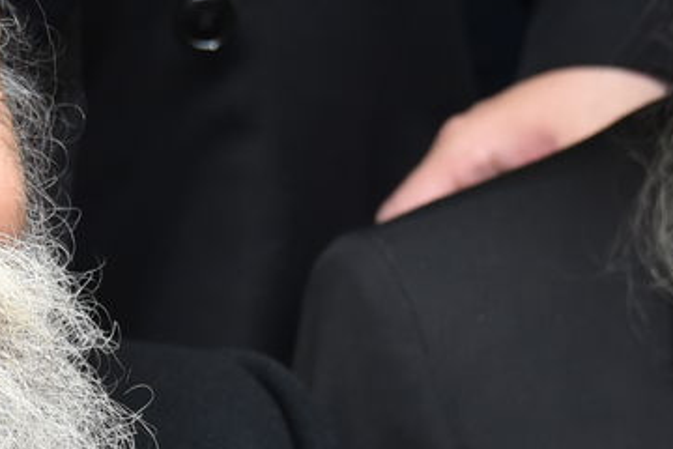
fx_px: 5084
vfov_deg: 5.1
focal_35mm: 272
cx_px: -54
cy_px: 289
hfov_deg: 7.5
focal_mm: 70
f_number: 5
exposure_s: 1/125
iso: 2000
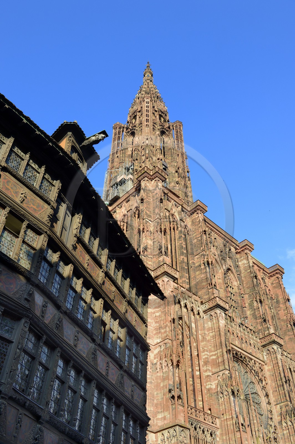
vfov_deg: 55.8
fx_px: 419
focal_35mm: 34
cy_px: 222
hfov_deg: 38.8
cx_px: 148
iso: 200
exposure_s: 1/250
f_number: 6.3
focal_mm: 34
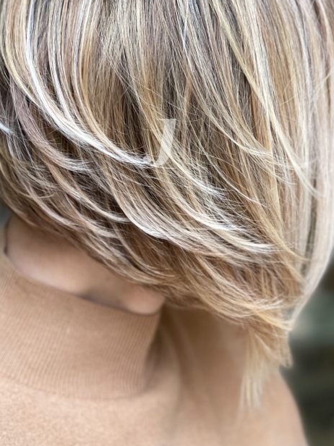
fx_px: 1248
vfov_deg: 20.2
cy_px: 142
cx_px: 160
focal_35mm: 97
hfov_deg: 15.2
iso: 200
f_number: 2.2
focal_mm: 7.5
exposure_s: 1/33
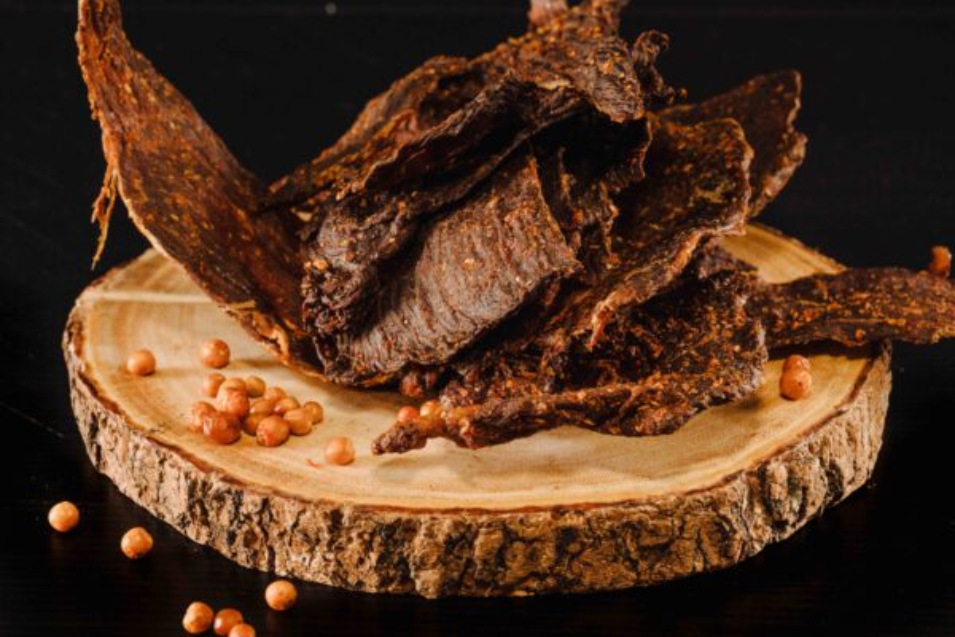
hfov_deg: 19.5
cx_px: 478
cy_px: 318
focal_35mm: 105
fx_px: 2785
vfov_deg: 13.0
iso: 2000
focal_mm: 70
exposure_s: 1/160
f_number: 9
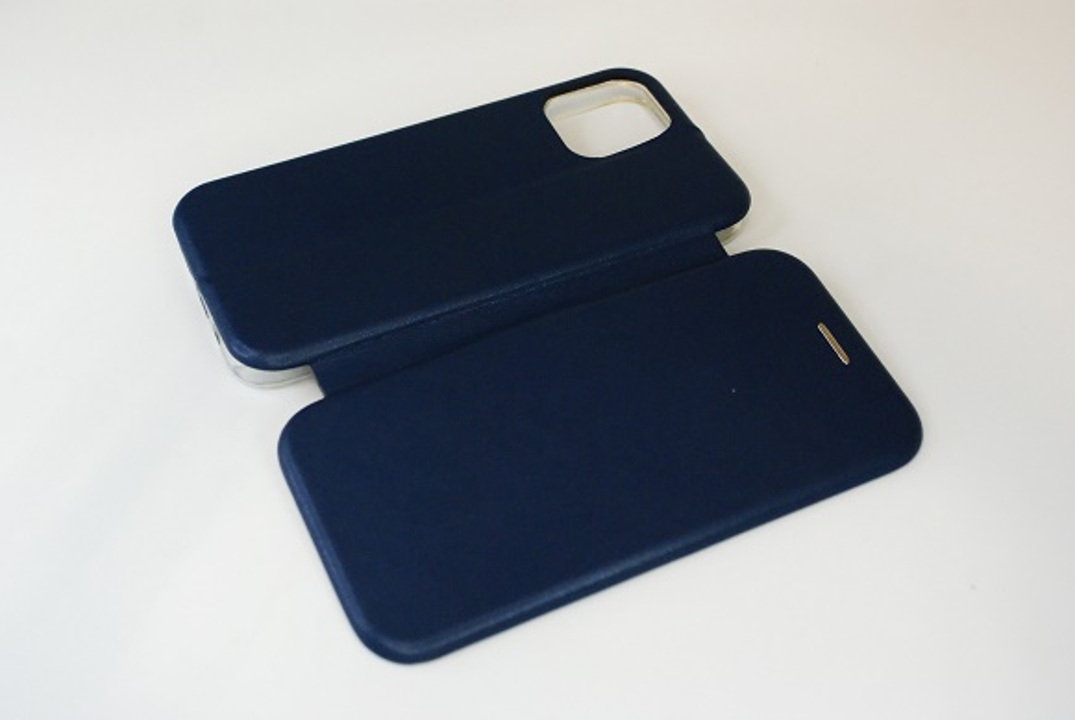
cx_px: 538
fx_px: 1570
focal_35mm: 52
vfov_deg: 25.8
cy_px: 360
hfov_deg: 37.8
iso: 1600
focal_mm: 35
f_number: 5.6
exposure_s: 1/160
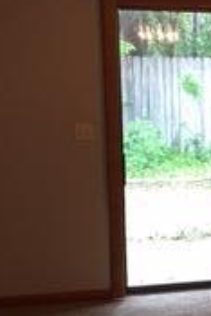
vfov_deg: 18.5
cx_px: 379
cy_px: 208
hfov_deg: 11.6
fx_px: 965
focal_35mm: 110
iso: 32
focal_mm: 4.15
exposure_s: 1/15
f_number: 2.2
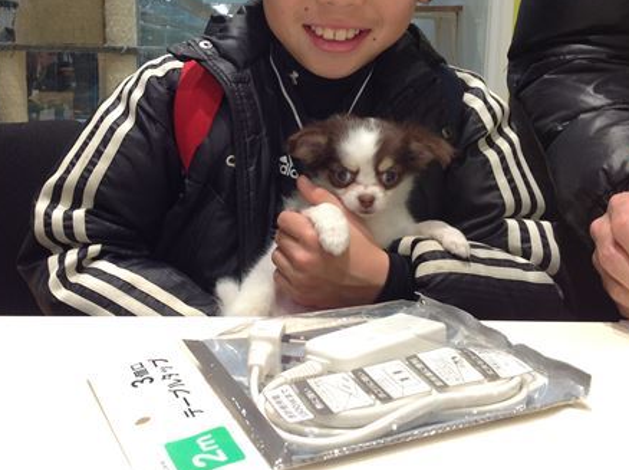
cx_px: 276
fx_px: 871
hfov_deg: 39.7
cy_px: 167
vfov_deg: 30.0
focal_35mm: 48
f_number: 2.4
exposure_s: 1/60
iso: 64
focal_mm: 4.28
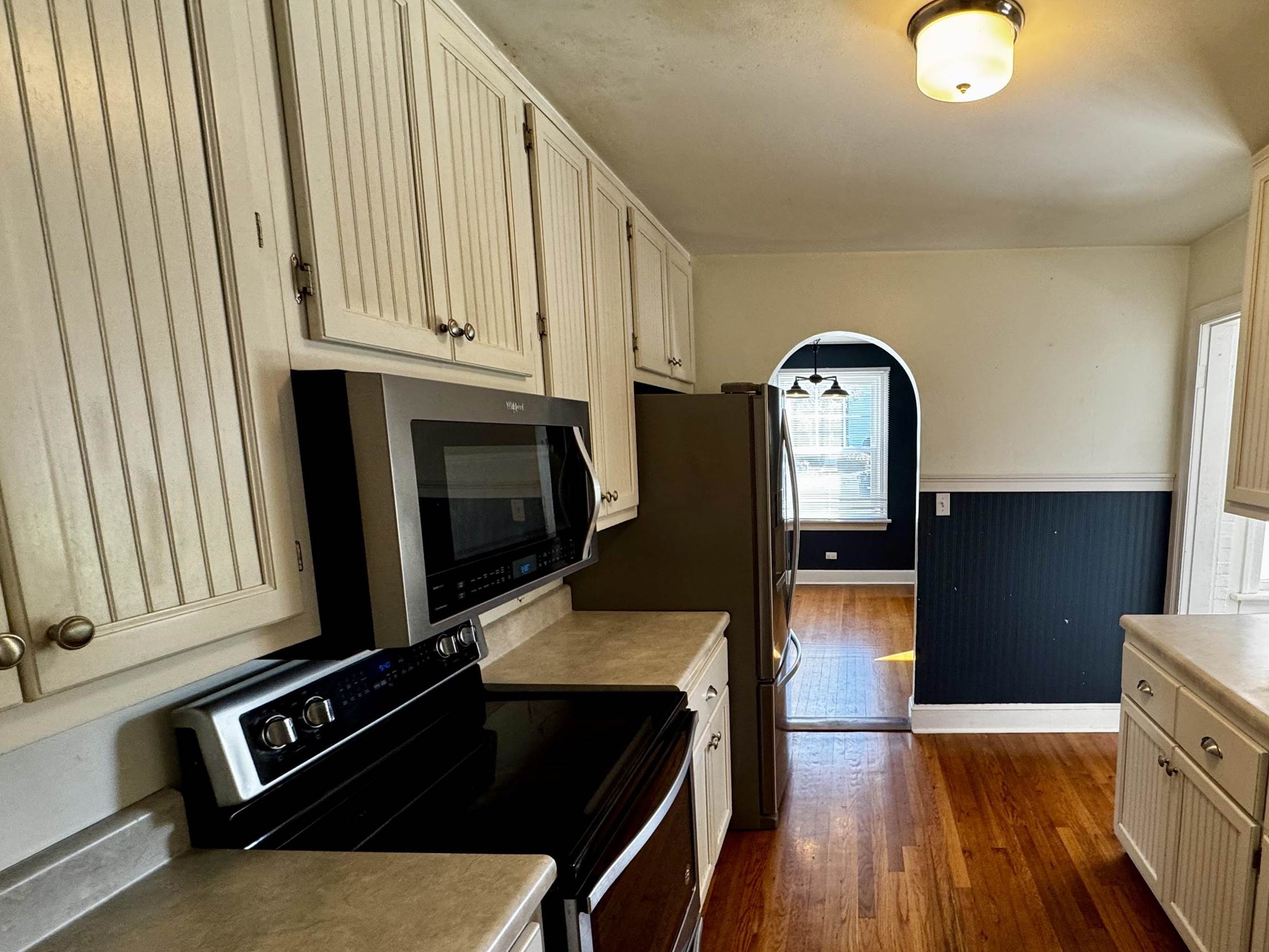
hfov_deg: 82.2
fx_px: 697
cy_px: 543
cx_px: 832
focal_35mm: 19
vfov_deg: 68.3
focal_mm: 2.22
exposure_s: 1/120
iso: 200
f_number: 2.2
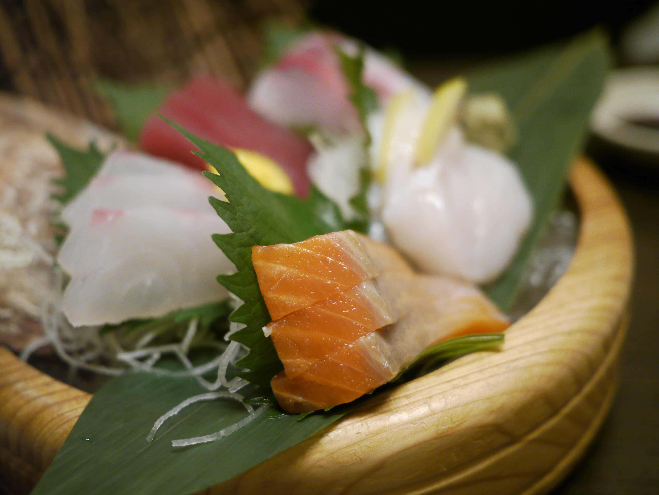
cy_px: 248
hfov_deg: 46.8
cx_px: 330
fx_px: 761
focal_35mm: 40
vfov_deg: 36.0
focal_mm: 20
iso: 800
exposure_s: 1/25
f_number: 1.7
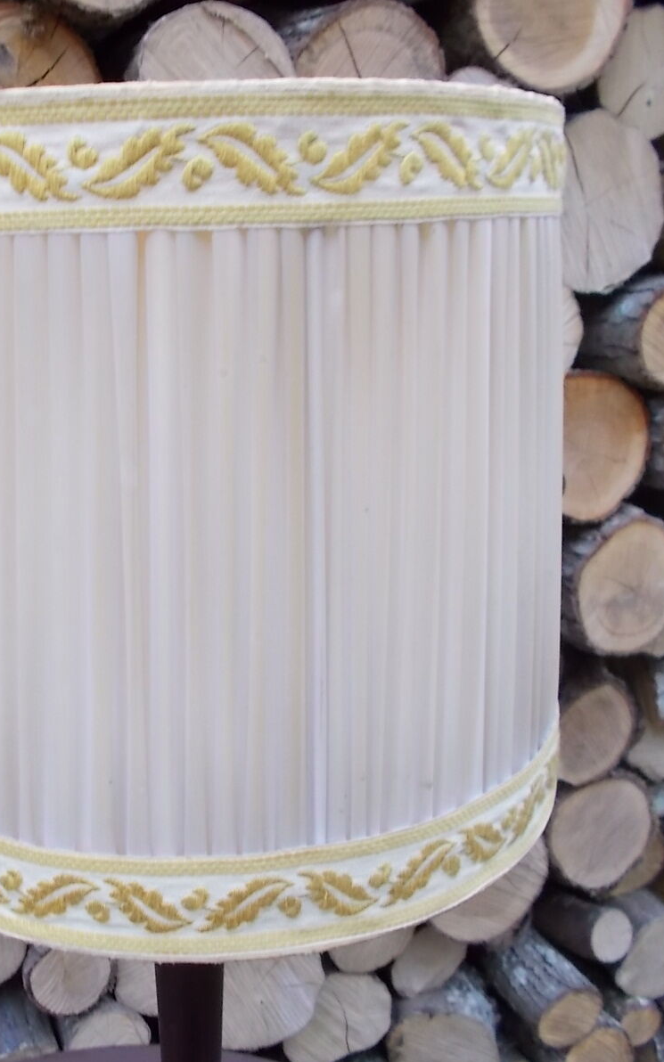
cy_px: 533
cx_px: 162
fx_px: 1071
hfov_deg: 33.7
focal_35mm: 37
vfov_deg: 52.7
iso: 200
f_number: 3.2
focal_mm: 4.6
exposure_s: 1/25
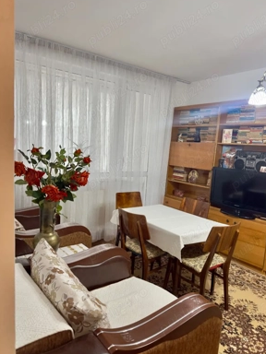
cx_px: 136
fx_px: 256
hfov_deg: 54.9
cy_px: 178
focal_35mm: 25
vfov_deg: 69.4
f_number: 1.78
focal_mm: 6.86
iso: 200
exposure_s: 1/50
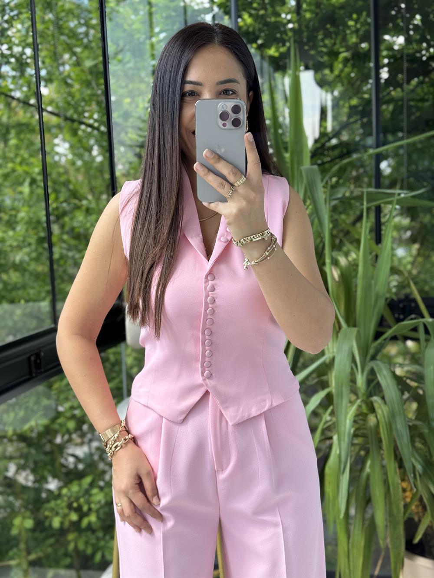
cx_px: 217
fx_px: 802
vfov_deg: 39.7
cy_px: 289
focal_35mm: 48
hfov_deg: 30.3
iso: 64
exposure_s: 1/171
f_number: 1.78
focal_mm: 6.76
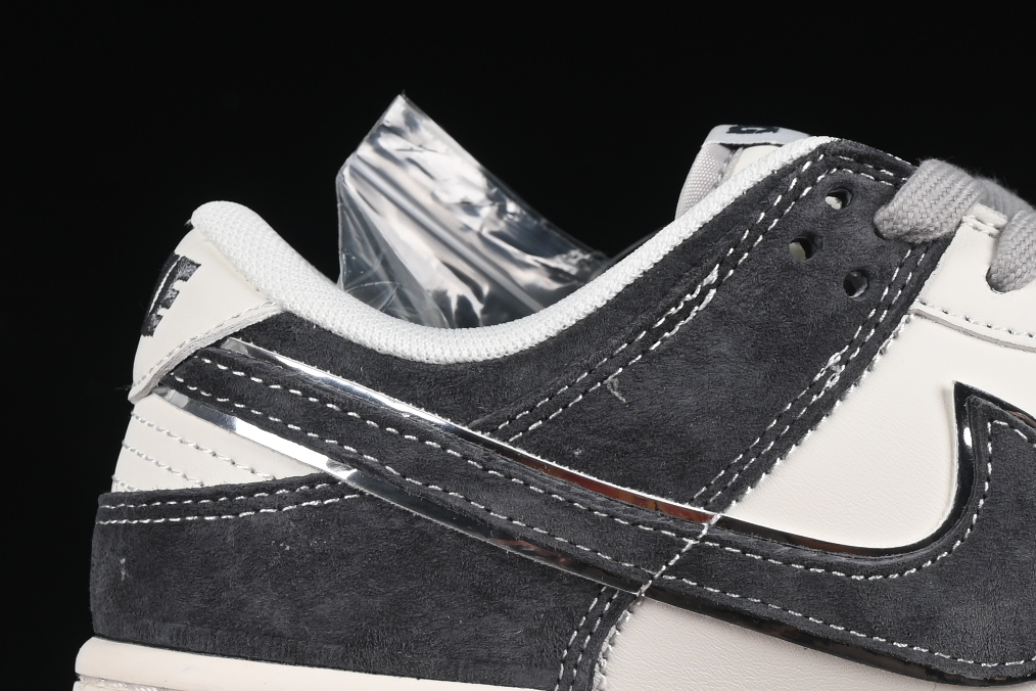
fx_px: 5928
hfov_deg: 9.9
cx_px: 999
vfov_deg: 6.7
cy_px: 310
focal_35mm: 206
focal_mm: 50
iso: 160
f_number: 8
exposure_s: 1/80
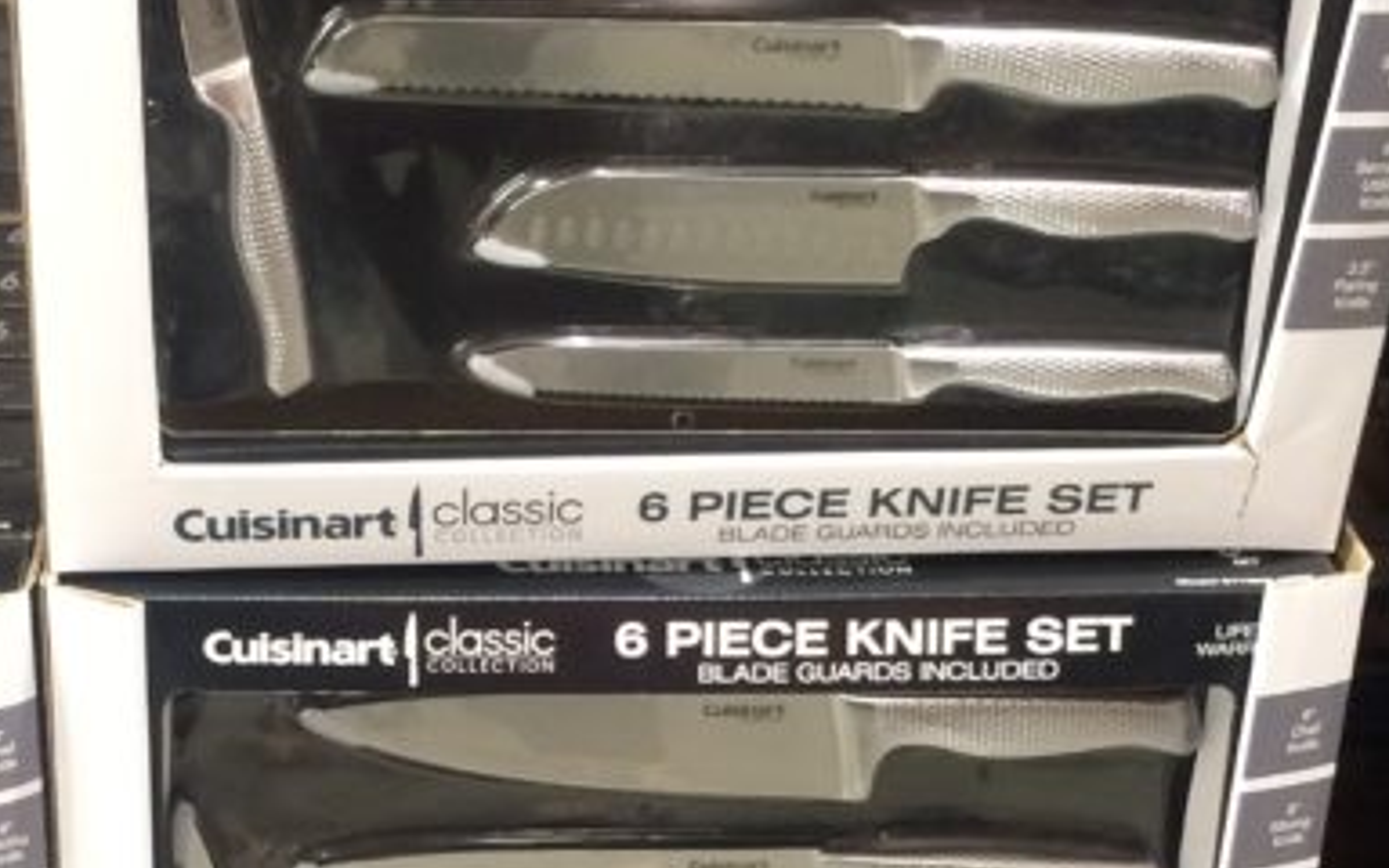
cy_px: 792
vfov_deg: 15.7
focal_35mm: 82
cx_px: 322
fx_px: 3104
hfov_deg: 24.9
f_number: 2.2
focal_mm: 4.15
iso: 125
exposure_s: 1/33
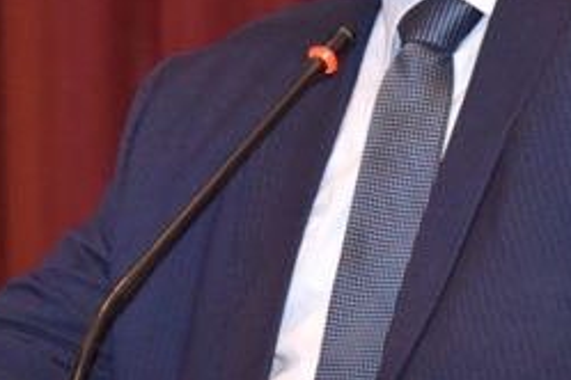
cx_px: 410
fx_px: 7835
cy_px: -3
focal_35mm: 494
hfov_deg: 4.2
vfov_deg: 2.8
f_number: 7.1
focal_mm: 120
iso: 3200
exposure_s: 1/60
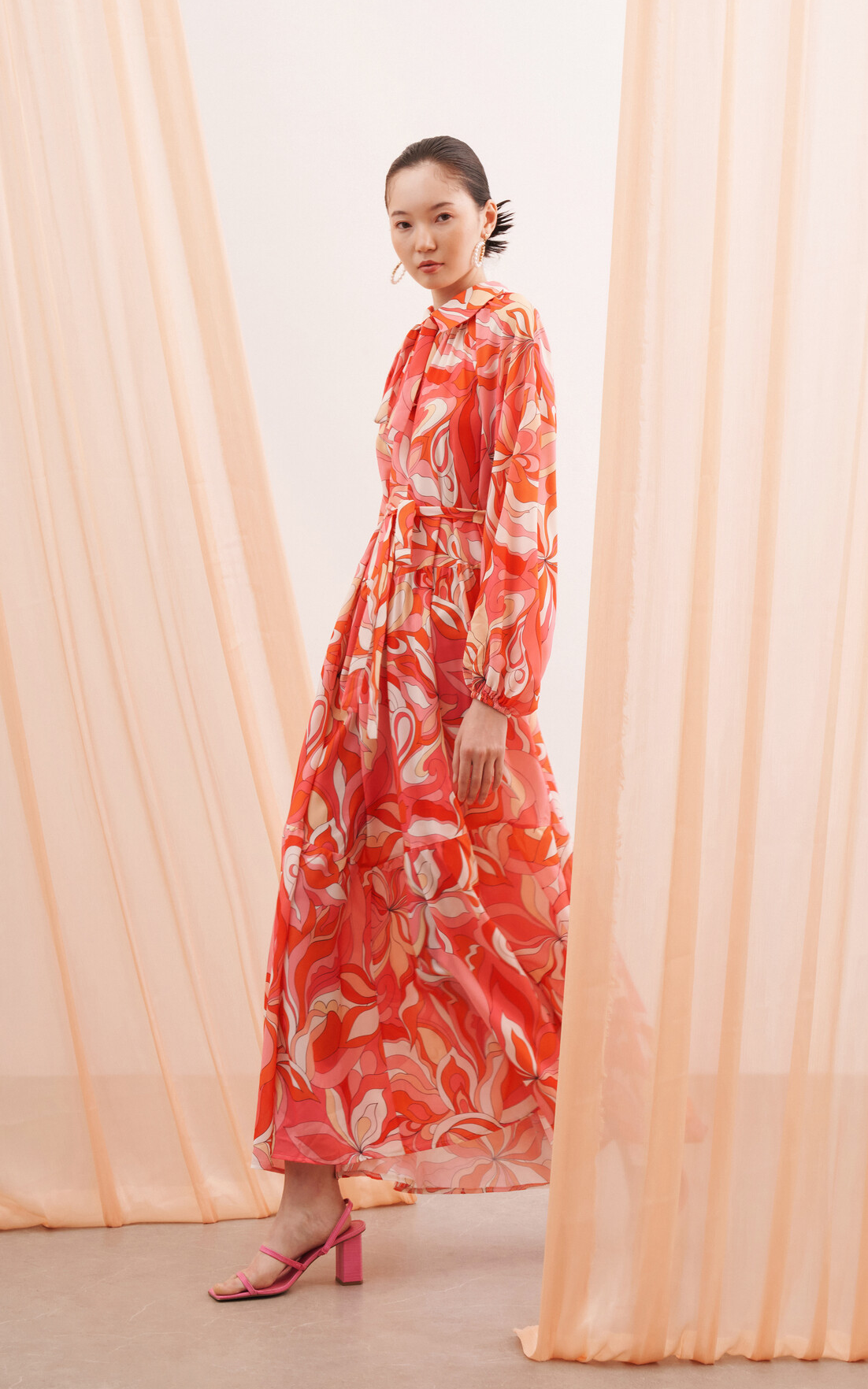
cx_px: 447
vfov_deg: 38.9
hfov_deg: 24.9
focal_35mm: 52
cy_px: 705
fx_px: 1969
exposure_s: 1/160
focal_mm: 50
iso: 400
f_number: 11
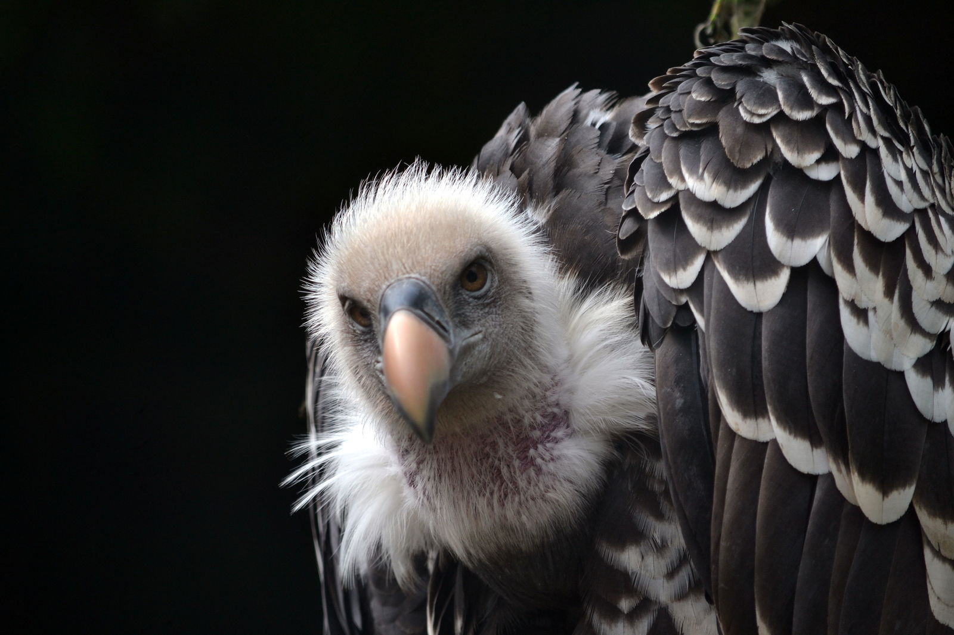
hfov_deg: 5.1
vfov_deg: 3.4
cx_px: 477
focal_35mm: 405
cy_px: 318
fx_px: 10730
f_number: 5.6
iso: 250
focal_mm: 270
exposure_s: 1/500
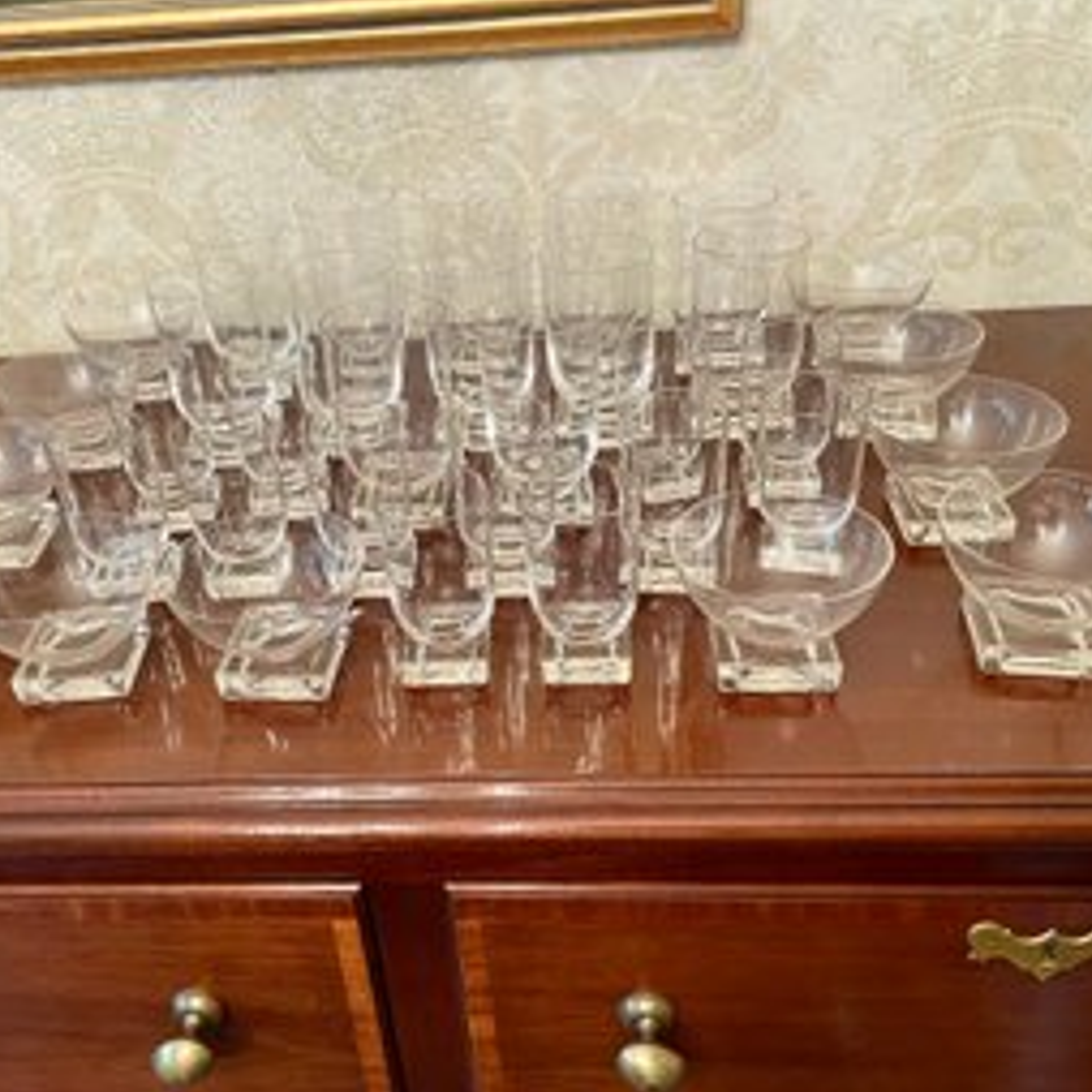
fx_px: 1106
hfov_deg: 52.4
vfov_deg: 52.5
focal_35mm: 31
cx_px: 475
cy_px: 548
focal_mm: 4.2
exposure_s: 1/30
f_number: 1.6
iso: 1000
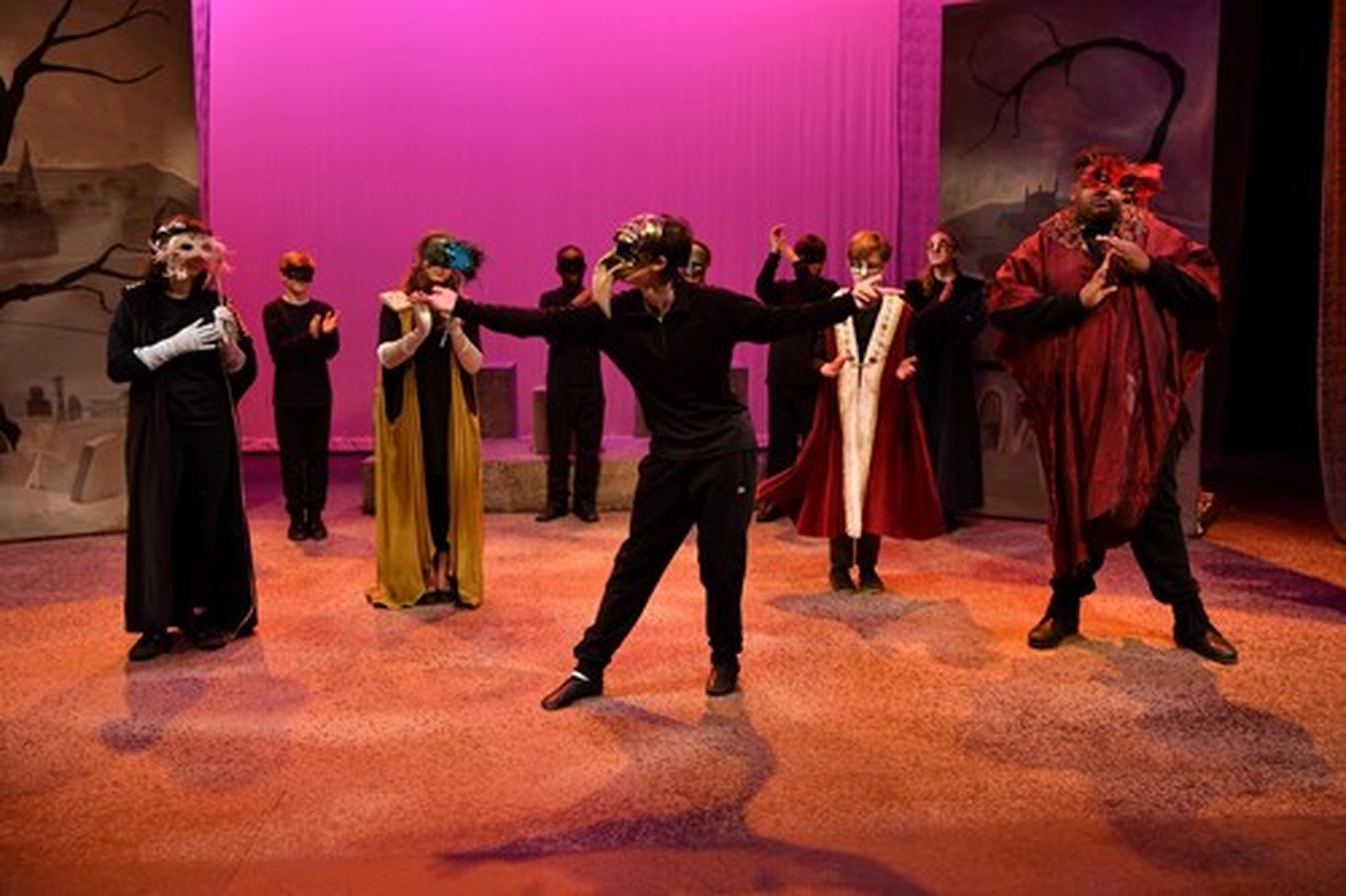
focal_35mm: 34
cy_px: 448
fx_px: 1271
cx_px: 673
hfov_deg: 55.8
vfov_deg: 38.9
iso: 2000
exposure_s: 1/100
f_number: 5.6
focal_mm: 34
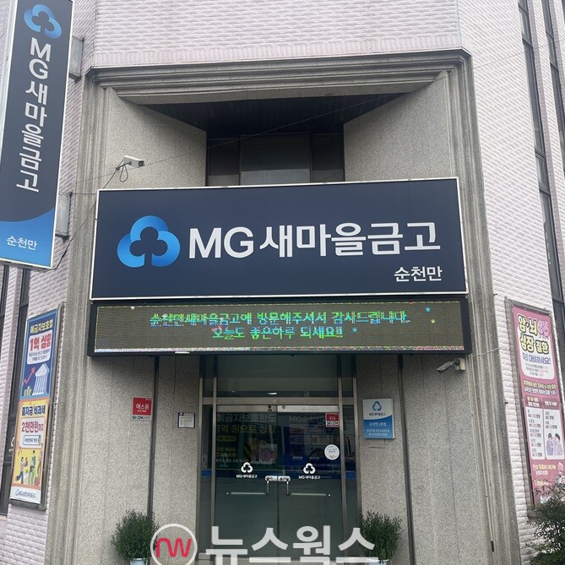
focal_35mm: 33
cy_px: 291
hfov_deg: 49.6
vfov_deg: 49.7
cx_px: 251
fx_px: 609
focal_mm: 5.1
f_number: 1.6
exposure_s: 1/983
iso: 50
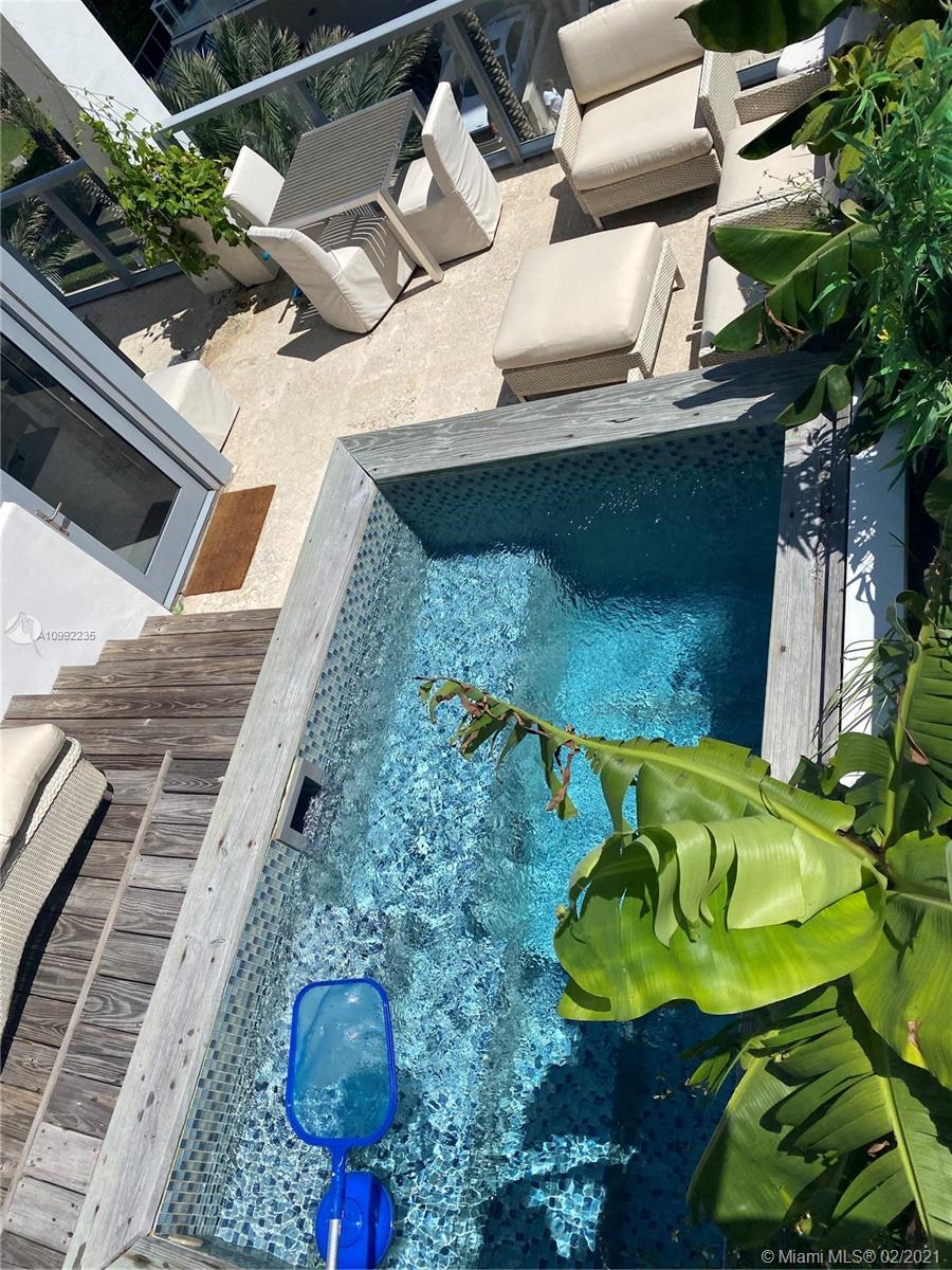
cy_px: 635
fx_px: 953
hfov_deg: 53.1
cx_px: 476
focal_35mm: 26
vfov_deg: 67.3
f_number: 1.8
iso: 32
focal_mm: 4.25
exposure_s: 1/6098
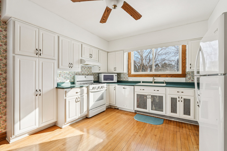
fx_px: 101
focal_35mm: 16
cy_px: 76
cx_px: 114
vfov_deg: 73.7
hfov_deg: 96.7
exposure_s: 1/40
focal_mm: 16
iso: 100
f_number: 8
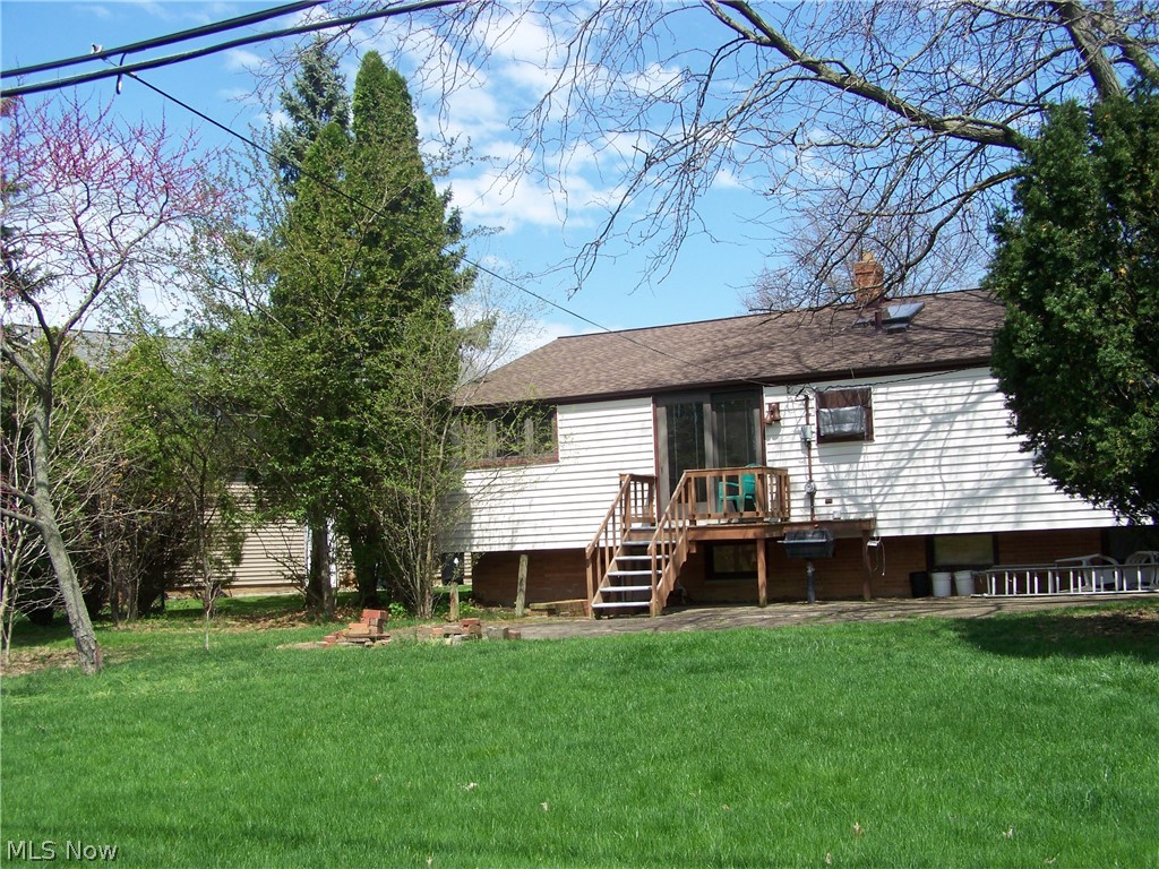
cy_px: 434
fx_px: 1272
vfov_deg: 37.7
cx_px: 580
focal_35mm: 38
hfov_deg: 49.0
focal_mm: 6.3
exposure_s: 1/320
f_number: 4
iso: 64
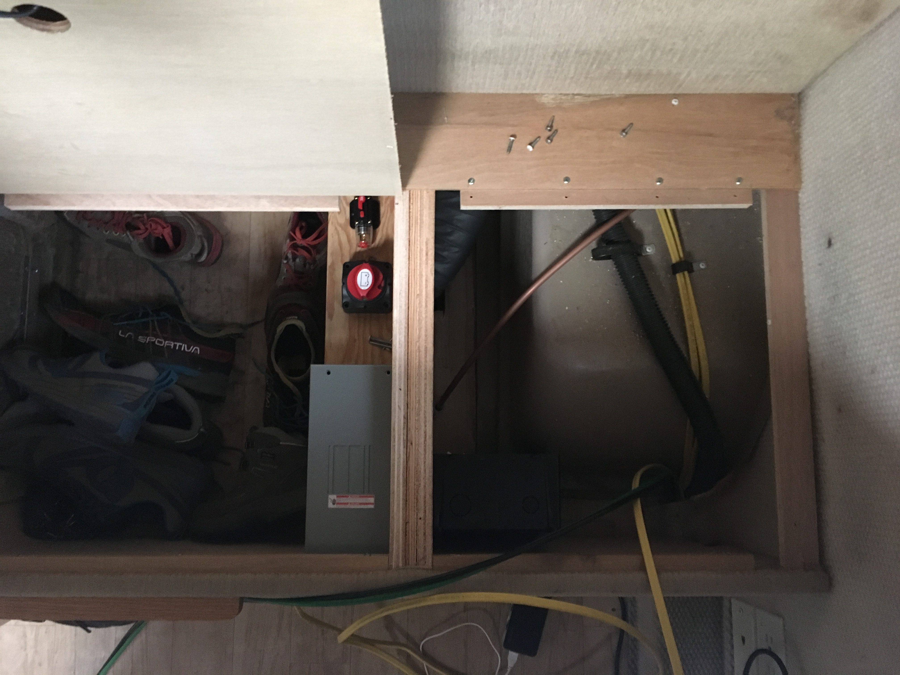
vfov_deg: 48.2
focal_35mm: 29
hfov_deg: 61.7
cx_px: 450
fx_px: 754
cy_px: 338
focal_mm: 4.15
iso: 250
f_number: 2.2
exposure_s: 1/15
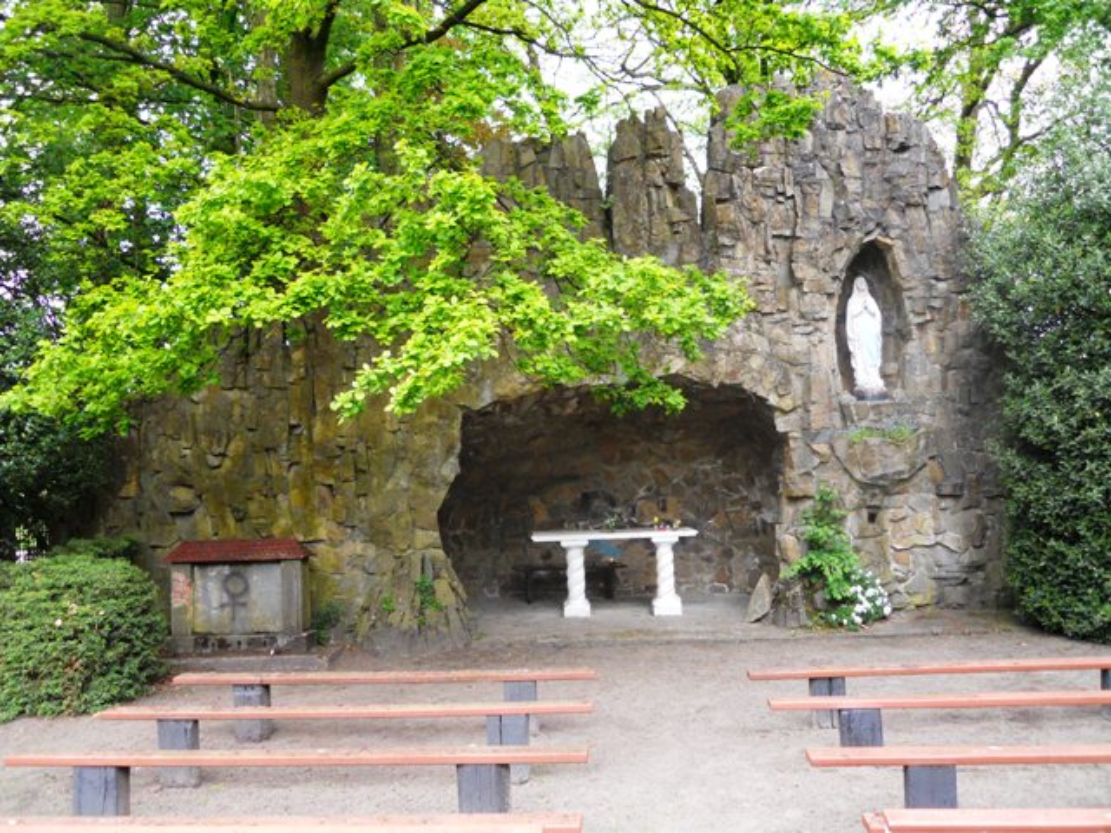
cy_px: 416
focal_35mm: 28
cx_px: 556
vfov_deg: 49.7
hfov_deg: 63.4
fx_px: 899
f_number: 2.7
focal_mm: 5
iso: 320
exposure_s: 1/250
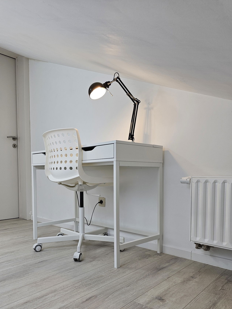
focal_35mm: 29
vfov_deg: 61.1
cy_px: 188
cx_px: 98
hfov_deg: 48.1
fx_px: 259
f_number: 1.7
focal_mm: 6.3
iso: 80
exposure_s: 1/180
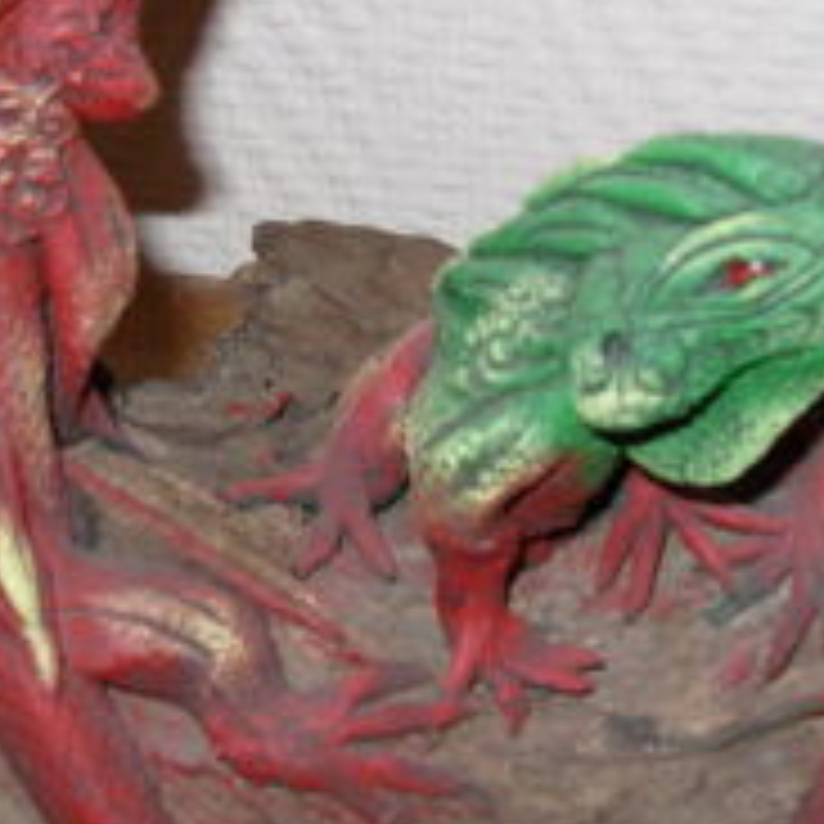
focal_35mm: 81
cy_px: 266
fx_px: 2181
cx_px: 504
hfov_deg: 21.4
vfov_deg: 21.3
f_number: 3.5
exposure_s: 1/45
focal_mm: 6.3
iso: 80
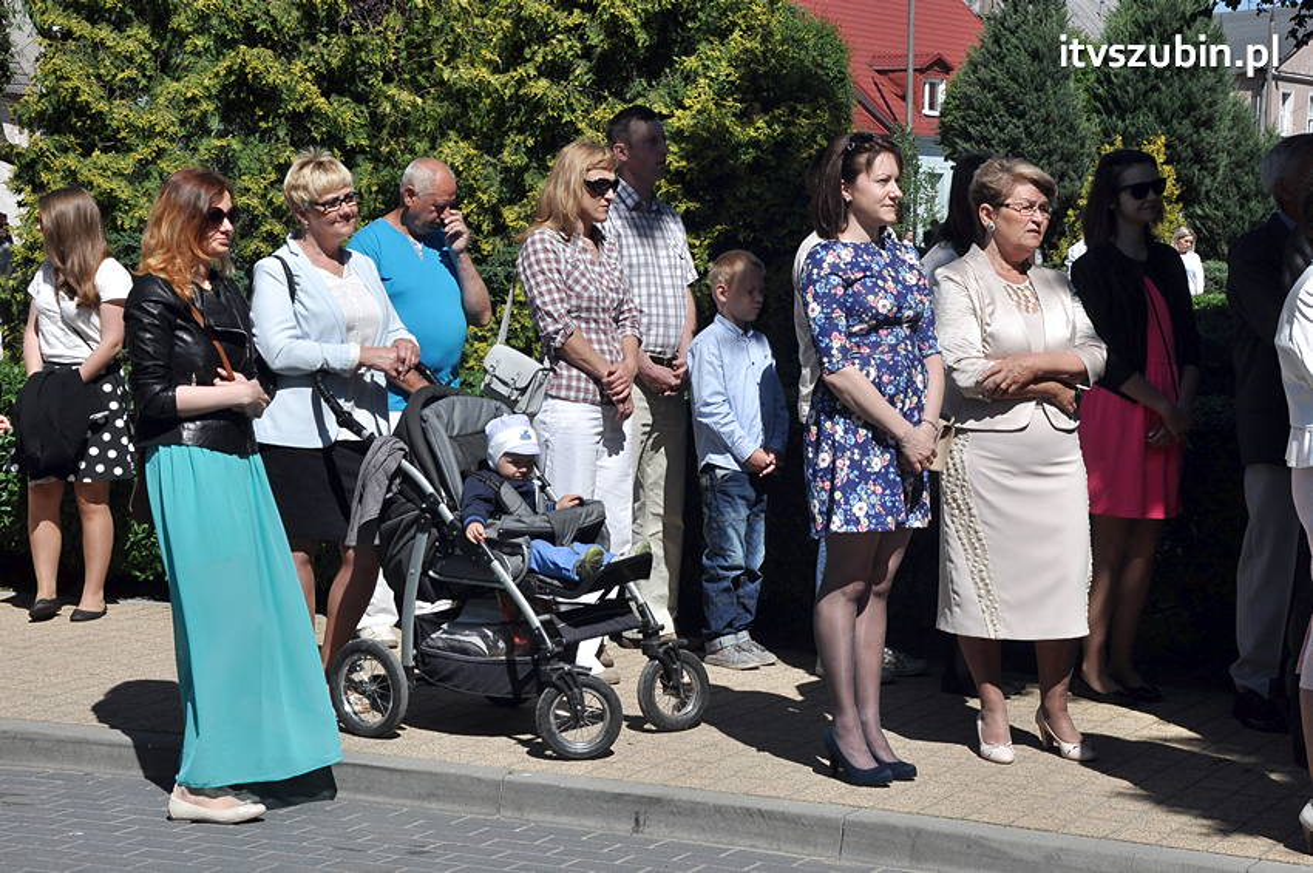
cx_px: 656
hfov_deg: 28.1
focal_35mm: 72
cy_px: 436
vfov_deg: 18.9
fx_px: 2623
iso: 400
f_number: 13
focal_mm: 48
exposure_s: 1/640
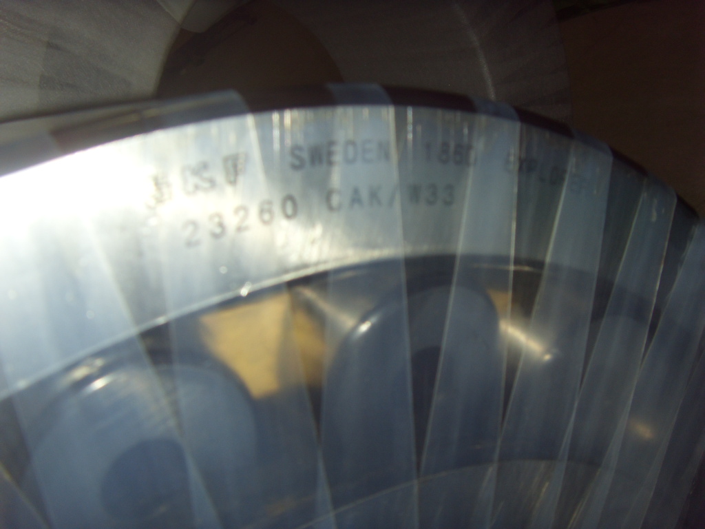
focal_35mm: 39
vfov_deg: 36.8
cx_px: 352
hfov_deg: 47.9
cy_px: 264
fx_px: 794
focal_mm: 6.6
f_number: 3.5
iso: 100
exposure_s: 1/45
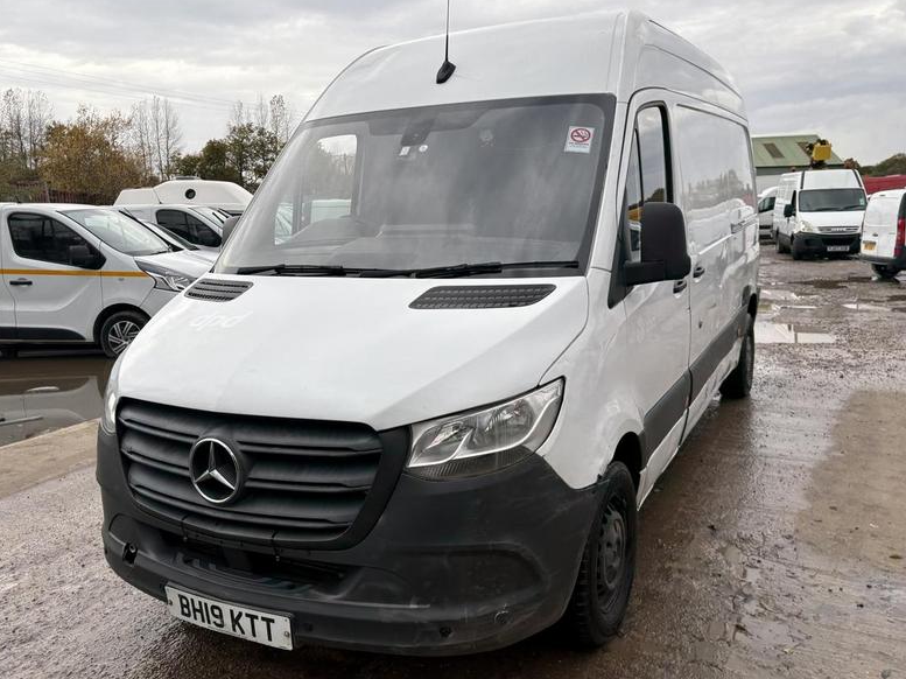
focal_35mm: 30
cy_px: 343
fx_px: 785
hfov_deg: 60.0
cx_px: 440
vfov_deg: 46.8
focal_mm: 5.96
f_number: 1.6
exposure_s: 1/369
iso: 50
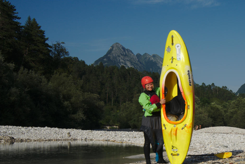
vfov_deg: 23.1
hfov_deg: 33.1
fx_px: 395
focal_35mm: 58
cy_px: 129
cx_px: 209
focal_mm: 31
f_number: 14
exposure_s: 1/160
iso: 100
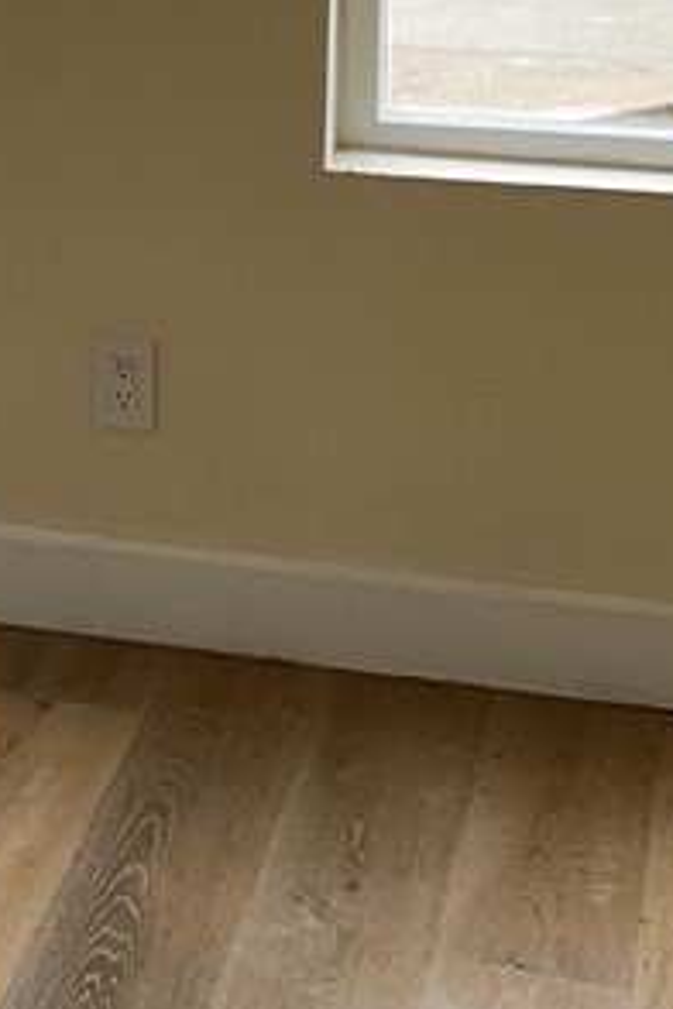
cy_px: -65
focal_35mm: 105
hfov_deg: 12.4
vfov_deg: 18.8
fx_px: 2944
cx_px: -323
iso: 25
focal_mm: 3
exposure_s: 1/389
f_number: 1.8
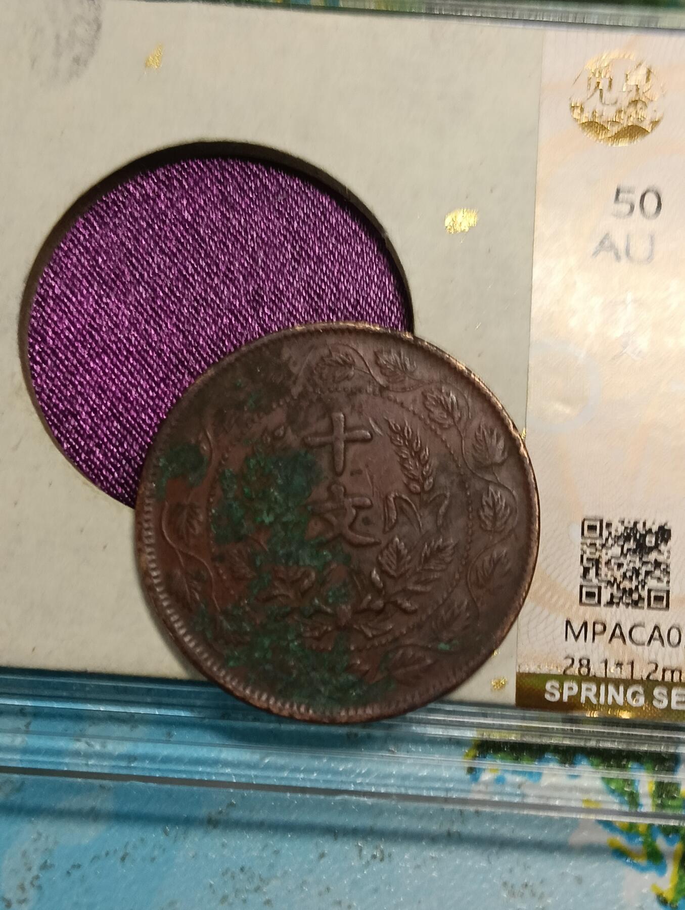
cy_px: 455
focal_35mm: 52
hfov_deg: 28.1
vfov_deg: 36.8
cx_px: 342
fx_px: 1369
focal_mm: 3.98
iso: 100
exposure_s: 1/33.3
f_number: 1.8
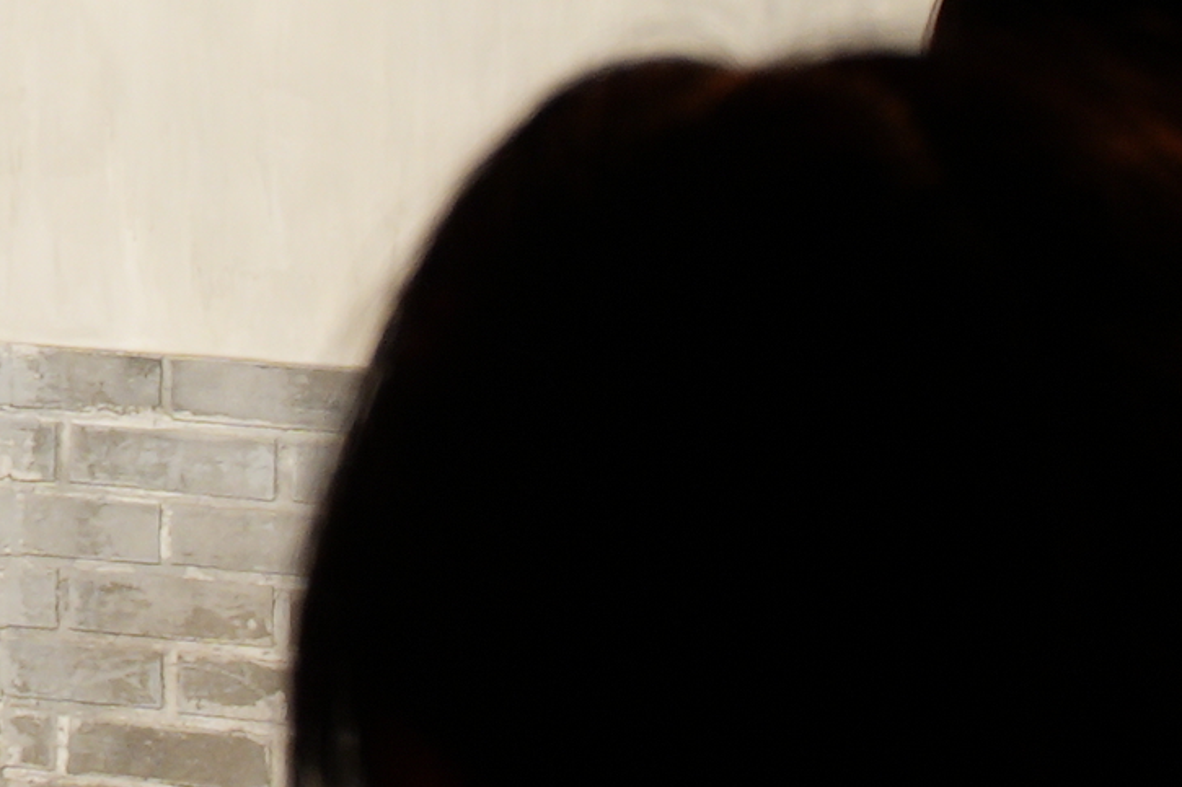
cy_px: -293
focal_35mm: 203
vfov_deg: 6.7
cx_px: -1012
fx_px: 6663
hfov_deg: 9.6
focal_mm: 28
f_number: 4
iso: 400
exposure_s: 1/50
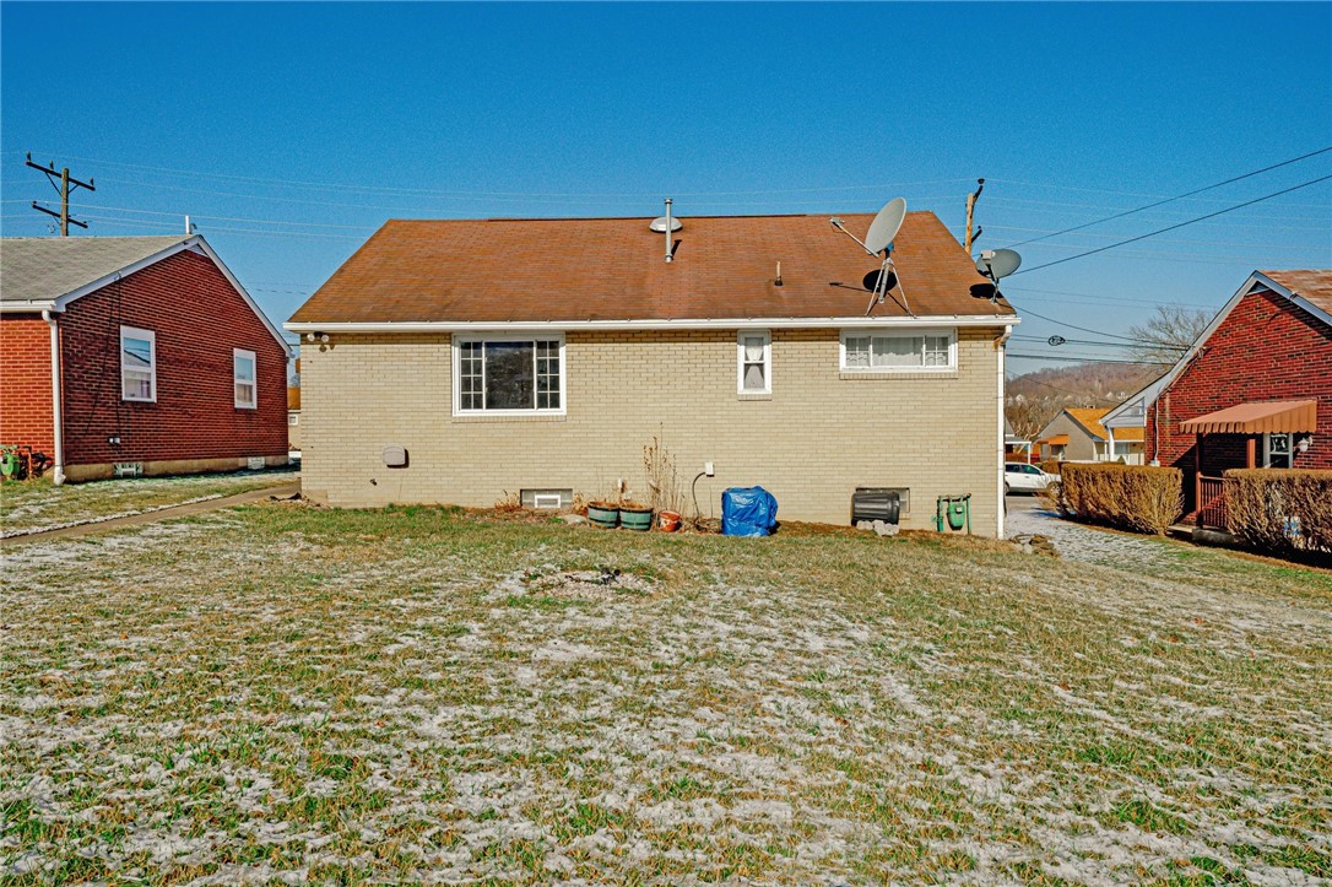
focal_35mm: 24
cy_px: 444
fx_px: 888
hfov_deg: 73.8
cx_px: 666
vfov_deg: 53.1
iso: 500
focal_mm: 24
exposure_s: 1/8000
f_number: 11
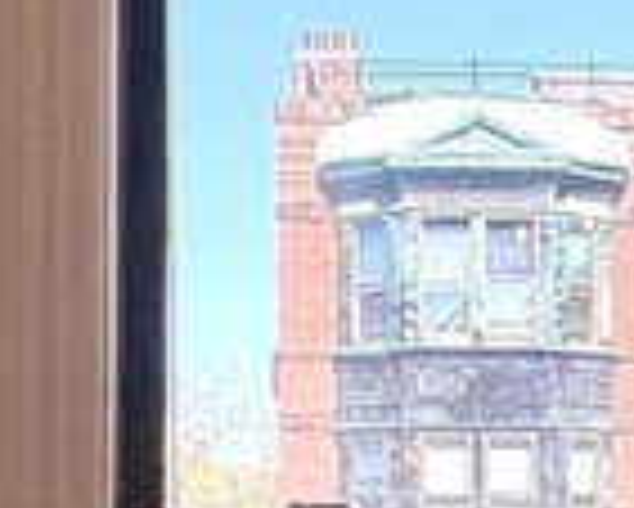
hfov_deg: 18.9
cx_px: 598
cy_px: 517
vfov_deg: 15.3
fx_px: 1859
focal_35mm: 99
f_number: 2.2
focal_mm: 2.22
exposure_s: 1/352
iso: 40
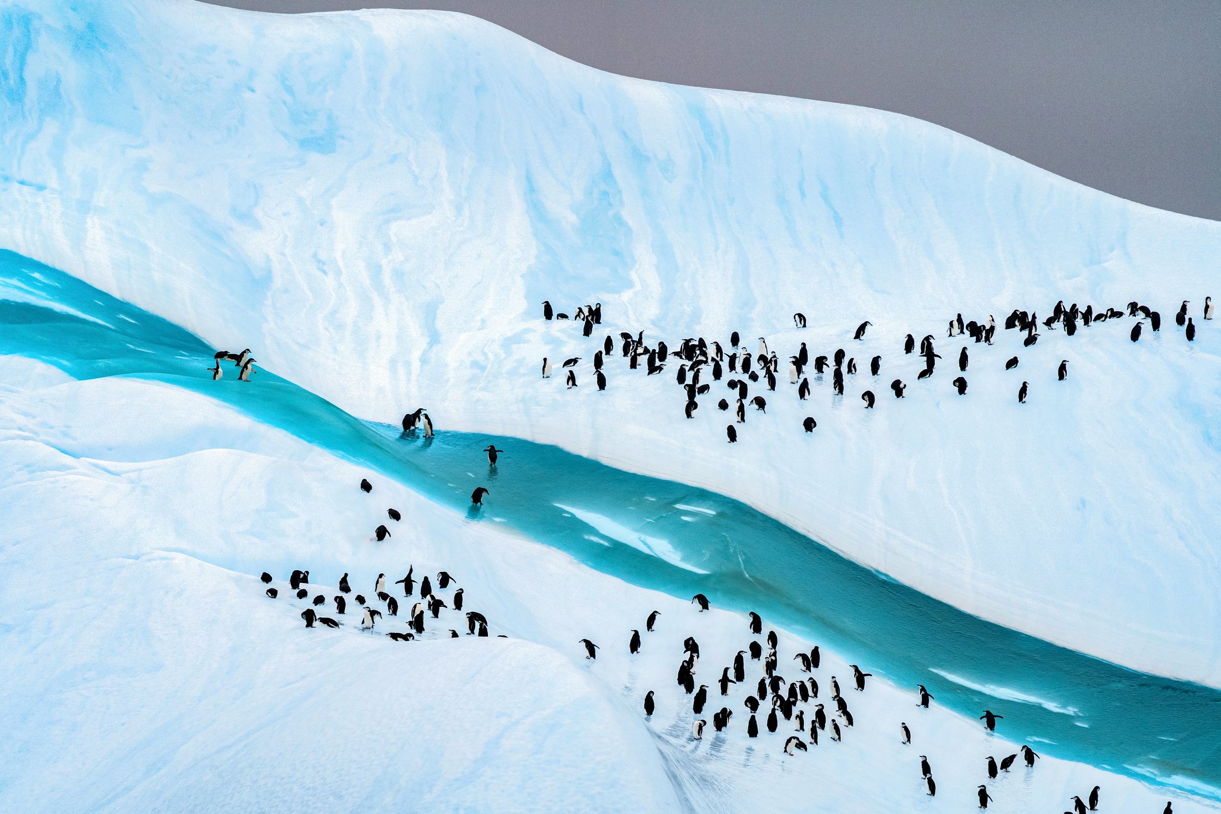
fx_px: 20346
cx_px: 610
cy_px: 407
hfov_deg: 3.4
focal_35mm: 600
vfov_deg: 2.3
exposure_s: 1/1600
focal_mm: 600
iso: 800
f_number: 6.3
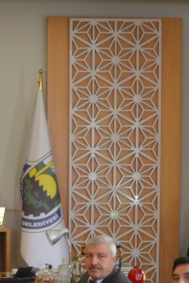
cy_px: 247
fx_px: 968
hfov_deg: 10.9
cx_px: -67
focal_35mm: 123
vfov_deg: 16.5
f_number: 3.5
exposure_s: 1/60
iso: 450
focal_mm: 18
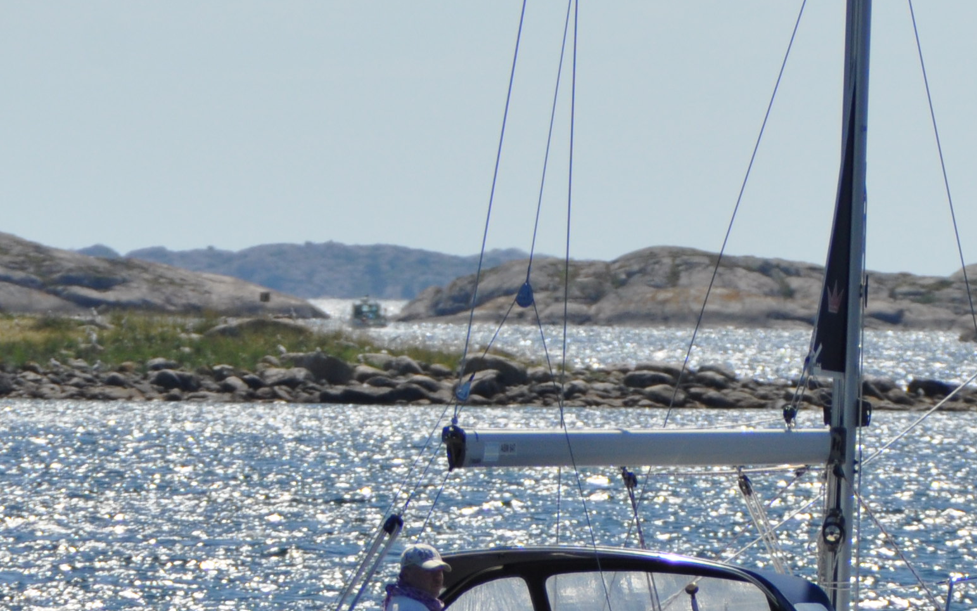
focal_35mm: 849
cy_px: 743
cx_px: 658
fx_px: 22607
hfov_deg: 2.5
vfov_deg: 1.5
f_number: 6.3
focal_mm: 200
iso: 320
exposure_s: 1/2000
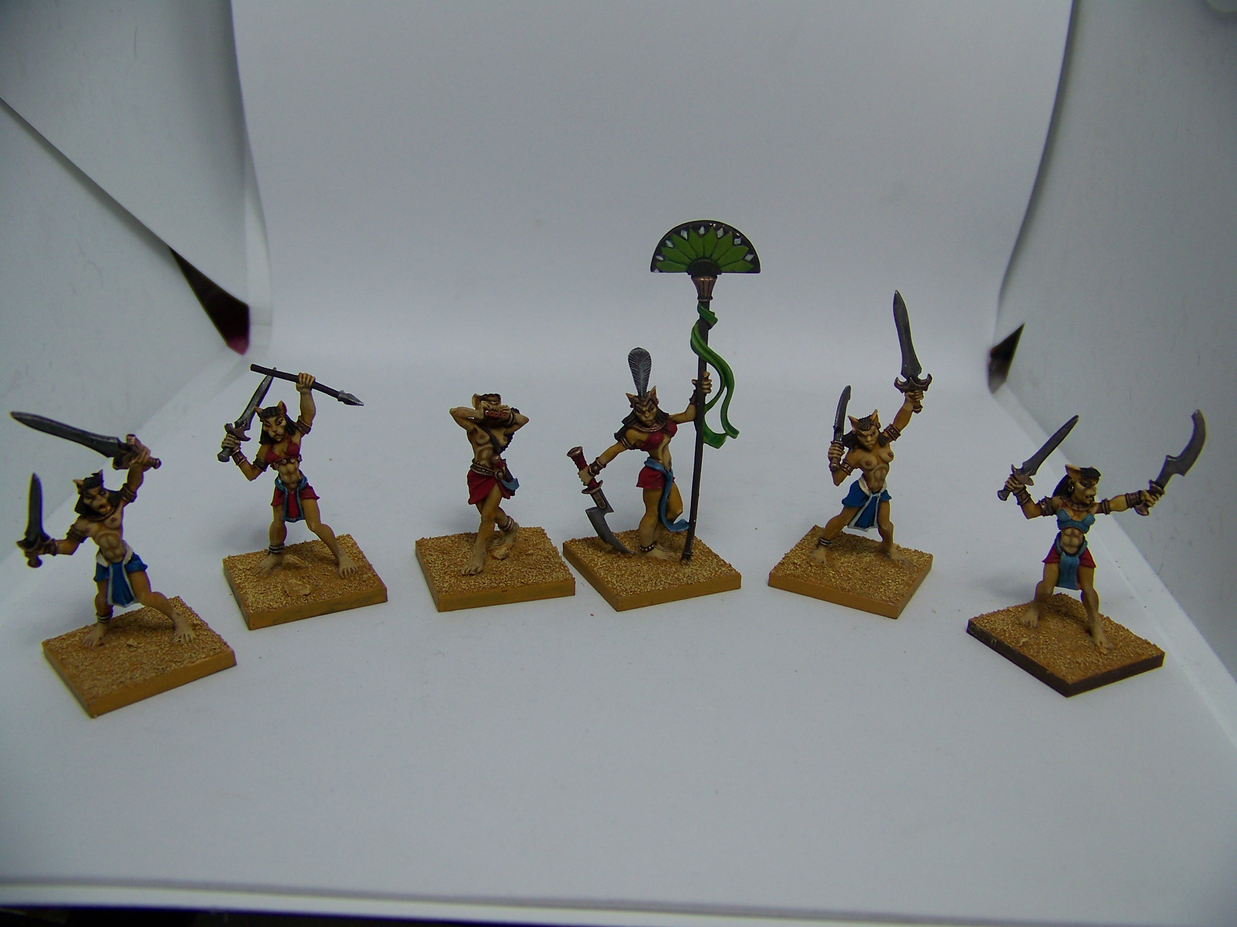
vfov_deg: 39.7
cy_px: 464
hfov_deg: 51.4
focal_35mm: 36
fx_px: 1286
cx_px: 618
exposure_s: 1/60
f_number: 2.8
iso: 64
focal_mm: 5.85
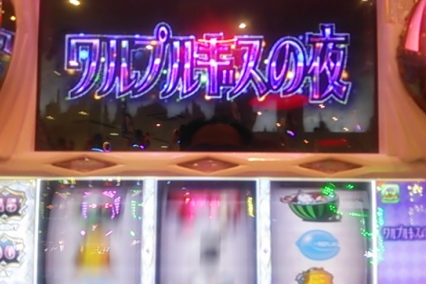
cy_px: 142
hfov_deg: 55.8
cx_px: 205
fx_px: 402
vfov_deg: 38.9
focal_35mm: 34
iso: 100
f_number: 1.94
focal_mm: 4.06
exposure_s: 1/44
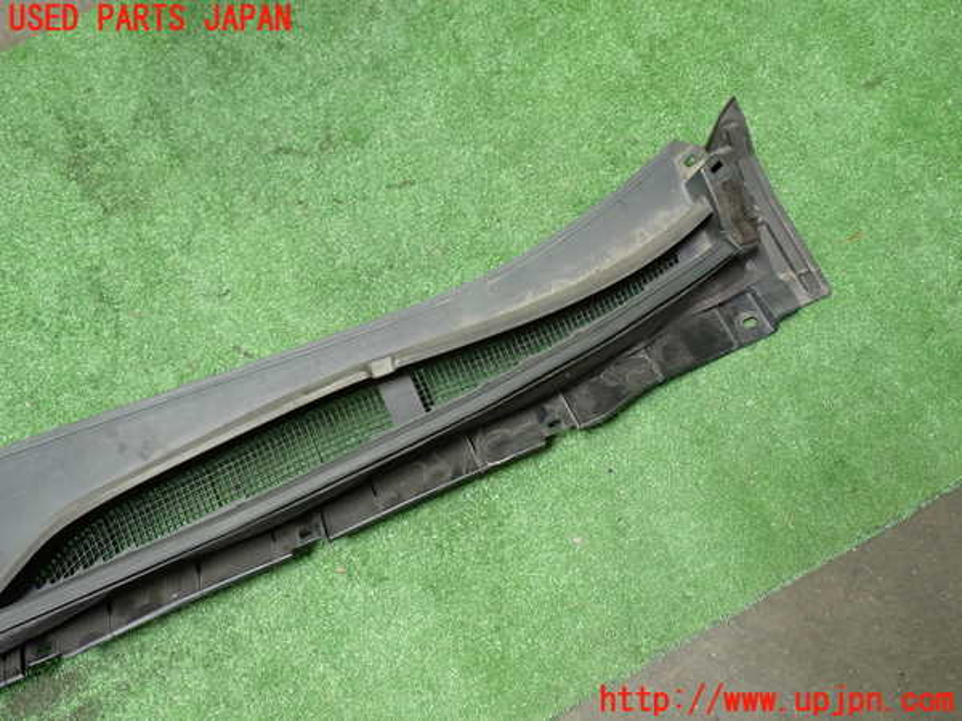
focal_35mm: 30
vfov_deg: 46.8
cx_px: 481
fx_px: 834
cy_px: 360
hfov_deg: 60.0
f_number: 2.3
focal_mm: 5.4
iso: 200
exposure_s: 1/30
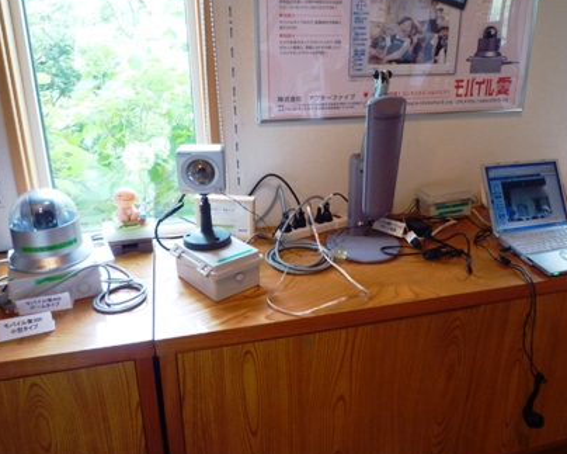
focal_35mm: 29
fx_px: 487
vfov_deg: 49.9
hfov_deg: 60.4
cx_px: 309
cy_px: 209
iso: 250
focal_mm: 4.4
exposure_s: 1/30
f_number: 2.8
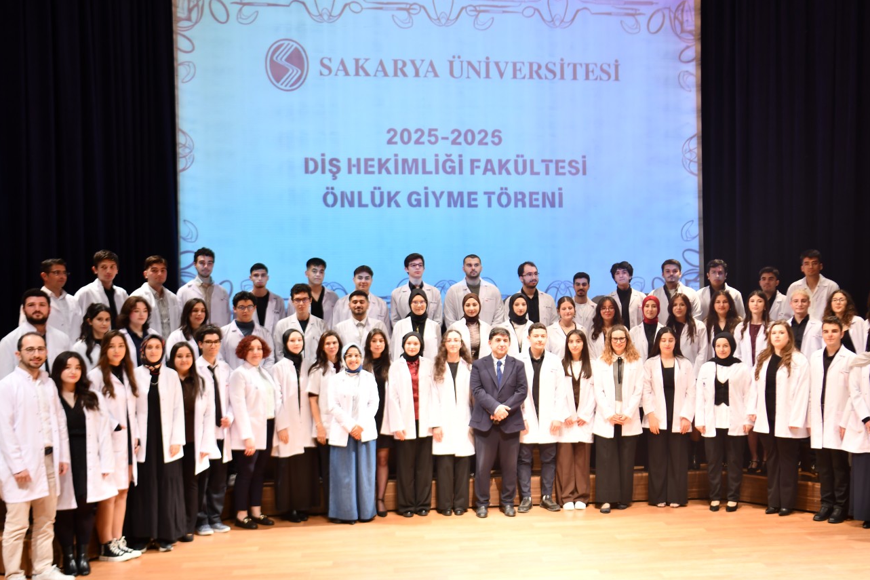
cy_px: 322
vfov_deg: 28.0
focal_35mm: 48
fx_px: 1160
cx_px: 525
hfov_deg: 40.9
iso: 400
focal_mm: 38
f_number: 2.8
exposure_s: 1/50
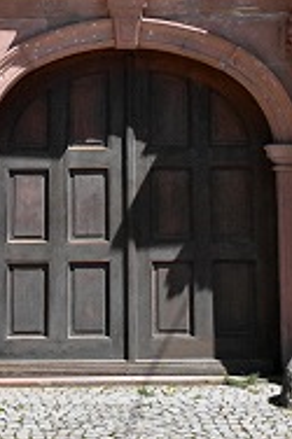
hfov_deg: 16.8
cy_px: -22
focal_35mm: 81
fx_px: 989
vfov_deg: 23.7
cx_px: 116
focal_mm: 23
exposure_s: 1/8000
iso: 3600
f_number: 10
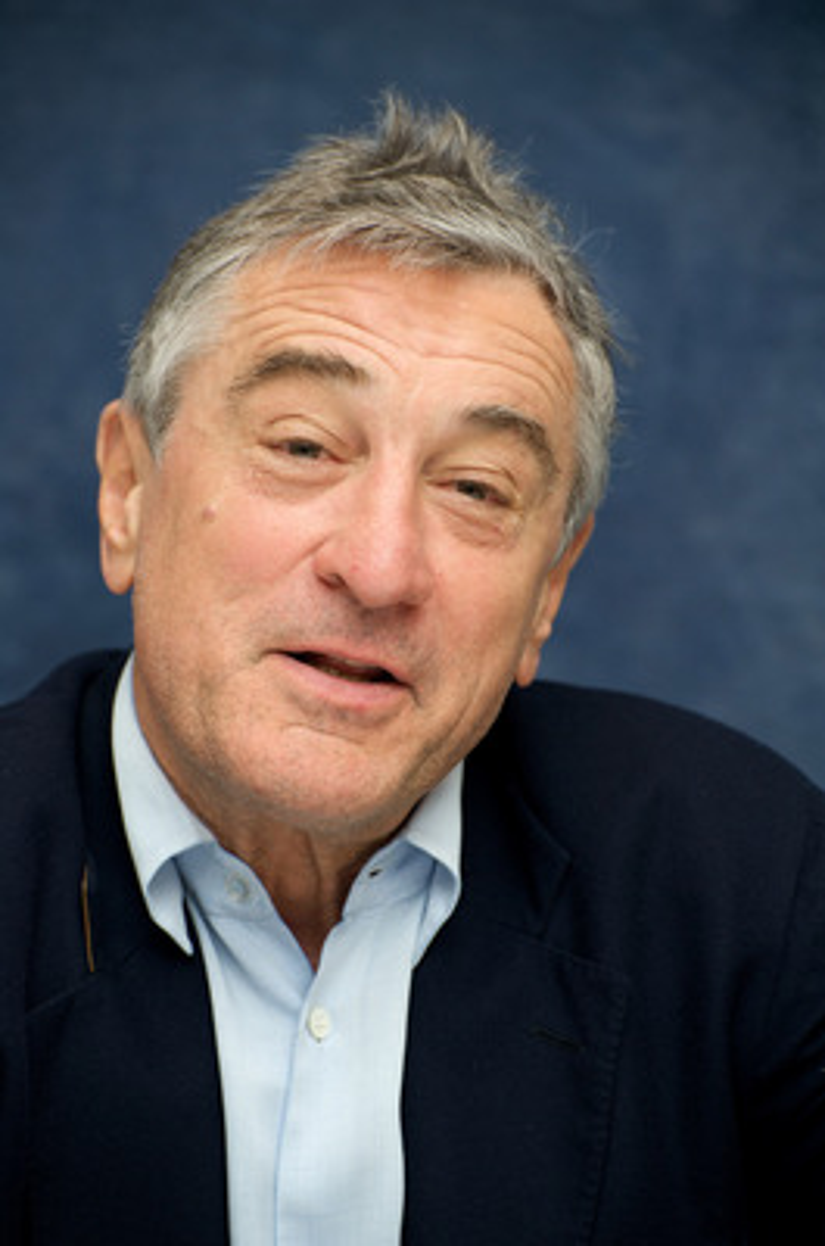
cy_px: 623
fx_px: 5006
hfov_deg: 9.4
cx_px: 412
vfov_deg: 14.2
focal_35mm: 145
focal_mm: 145
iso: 500
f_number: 6.3
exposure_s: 1/100
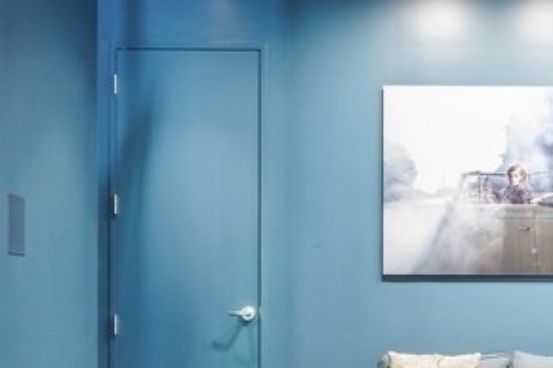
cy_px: 299
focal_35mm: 62
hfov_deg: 31.5
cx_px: 444
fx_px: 952
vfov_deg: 21.6
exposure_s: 1.3
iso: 320
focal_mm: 20
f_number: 8
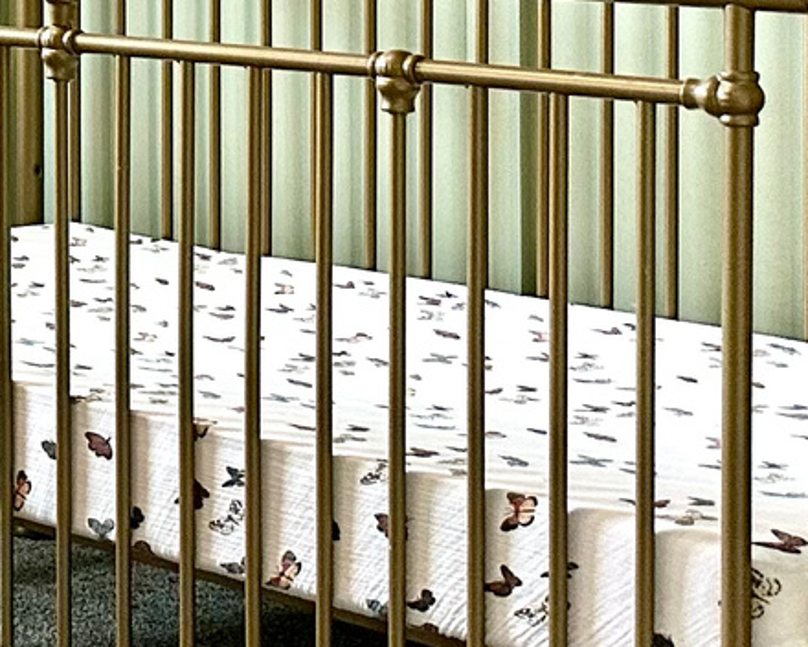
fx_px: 2607
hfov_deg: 14.4
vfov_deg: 13.7
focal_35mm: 109
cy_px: -175
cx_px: -847
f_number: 1.78
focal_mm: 6.86
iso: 250
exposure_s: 1/60
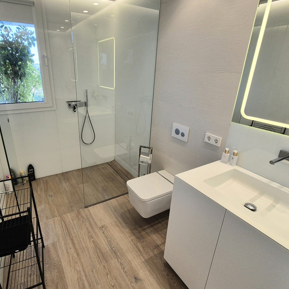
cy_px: 142
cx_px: 123
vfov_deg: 80.7
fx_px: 170
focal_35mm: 18
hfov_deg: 80.2
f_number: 2.2
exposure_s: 1/100
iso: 64
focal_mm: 2.2
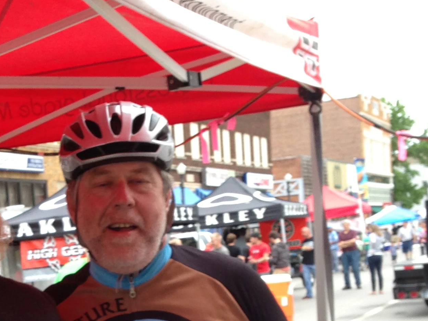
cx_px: 19
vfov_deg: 16.9
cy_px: 306
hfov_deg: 22.1
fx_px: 1063
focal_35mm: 86
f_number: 2.4
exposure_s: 1/124
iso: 50
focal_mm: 4.13
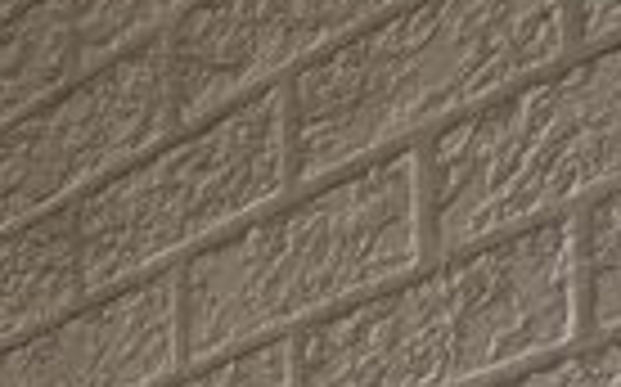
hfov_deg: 9.0
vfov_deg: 9.8
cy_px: 1156
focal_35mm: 102
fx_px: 1725
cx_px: -1665
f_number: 1.8
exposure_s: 1/101
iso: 32
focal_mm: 1.57
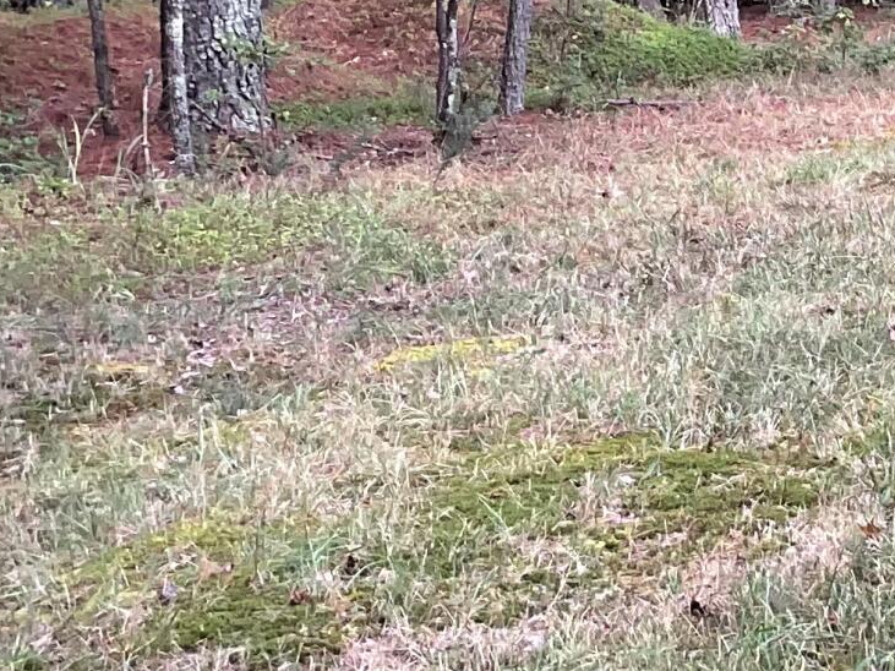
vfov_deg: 12.4
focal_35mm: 119
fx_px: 3076
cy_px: 278
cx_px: 1054
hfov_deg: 16.0
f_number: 1.8
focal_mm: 3
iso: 25
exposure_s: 1/120
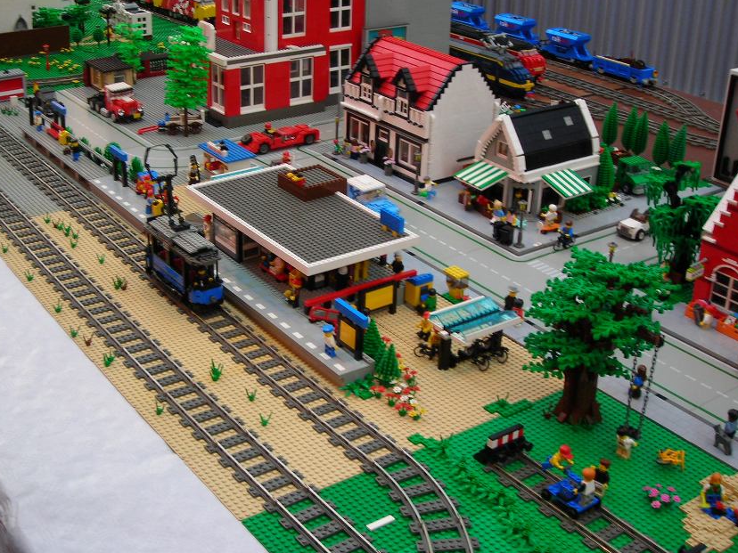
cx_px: 321
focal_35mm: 47
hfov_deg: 40.4
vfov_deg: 30.8
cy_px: 240
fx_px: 1002
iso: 50
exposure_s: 1/7.8
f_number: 3.2
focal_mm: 6.3
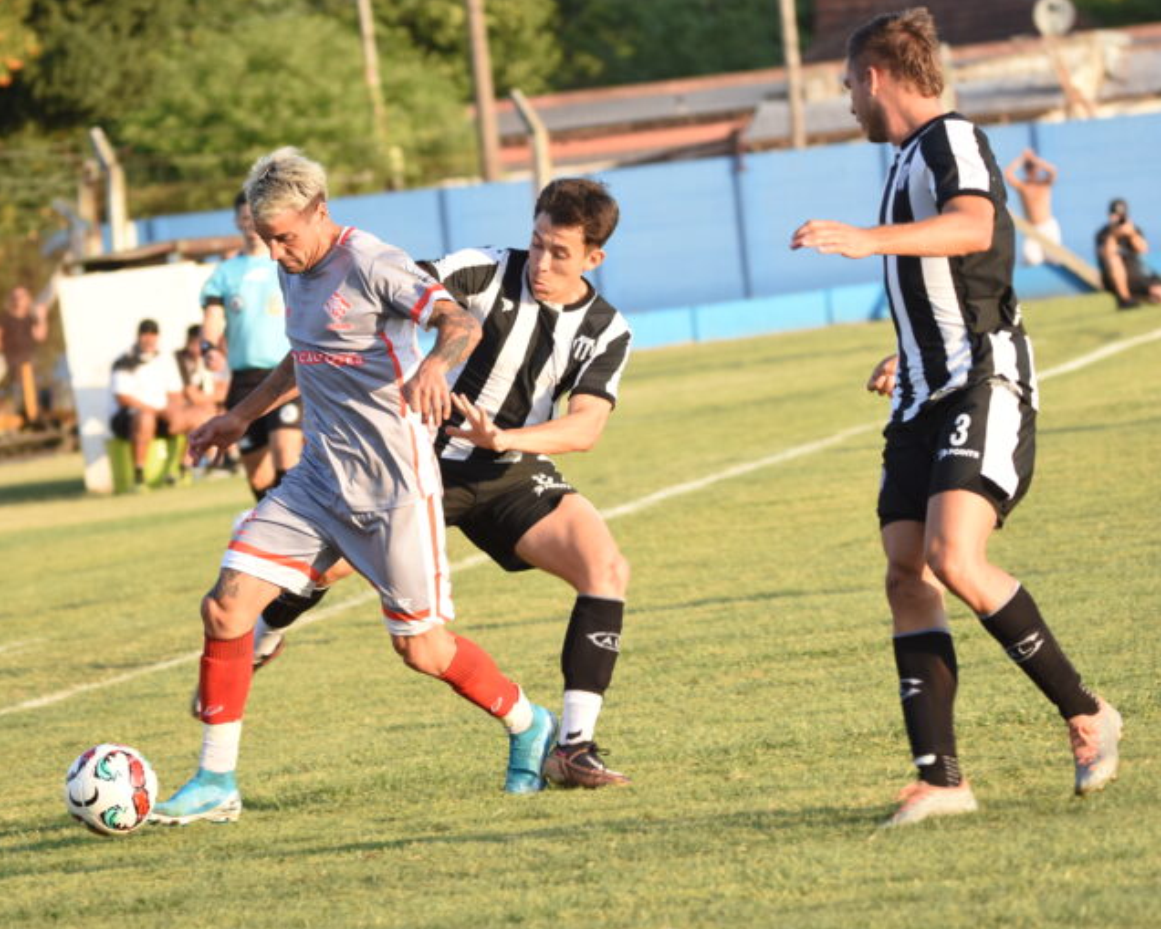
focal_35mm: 289
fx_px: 9932
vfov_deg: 5.4
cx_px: 549
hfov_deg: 6.7
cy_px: 464
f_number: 5.6
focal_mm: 170
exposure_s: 1/400
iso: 320
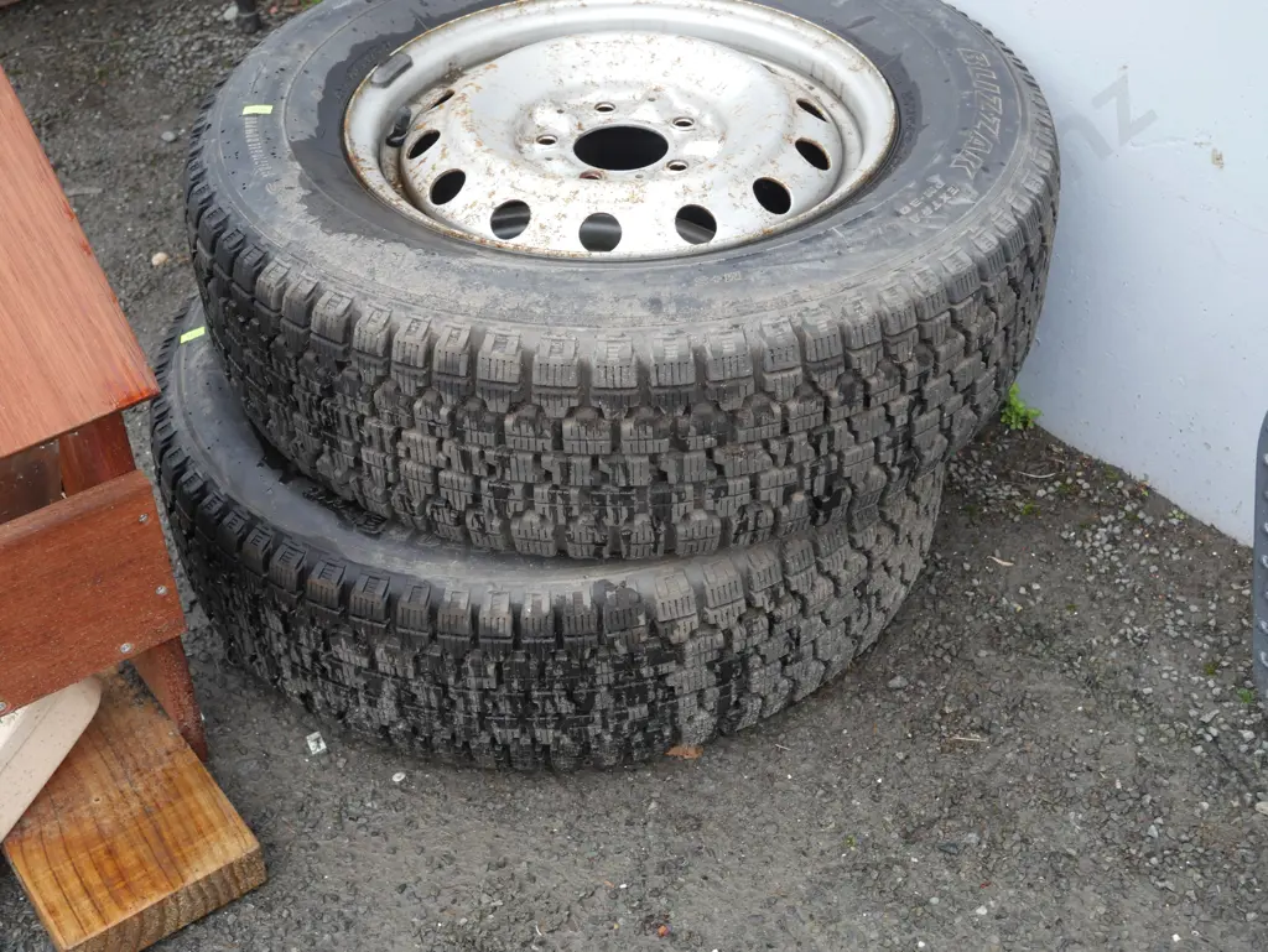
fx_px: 1686
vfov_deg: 31.5
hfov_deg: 41.2
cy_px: 476
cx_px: 634
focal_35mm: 46
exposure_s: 1/60
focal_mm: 23
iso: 400
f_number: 5.1
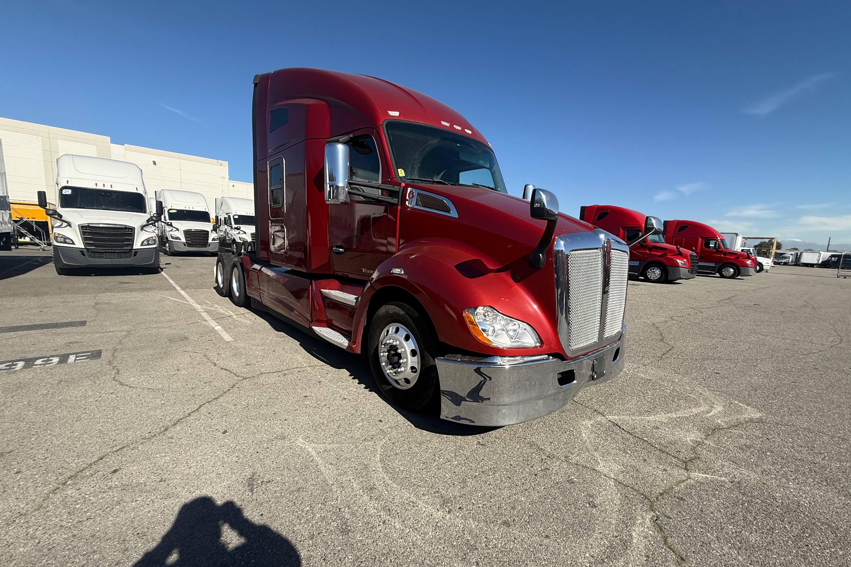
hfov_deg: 100.4
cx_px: 425
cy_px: 294
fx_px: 355
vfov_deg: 77.3
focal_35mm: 15
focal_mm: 2.22
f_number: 2.2
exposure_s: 1/2410
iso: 80
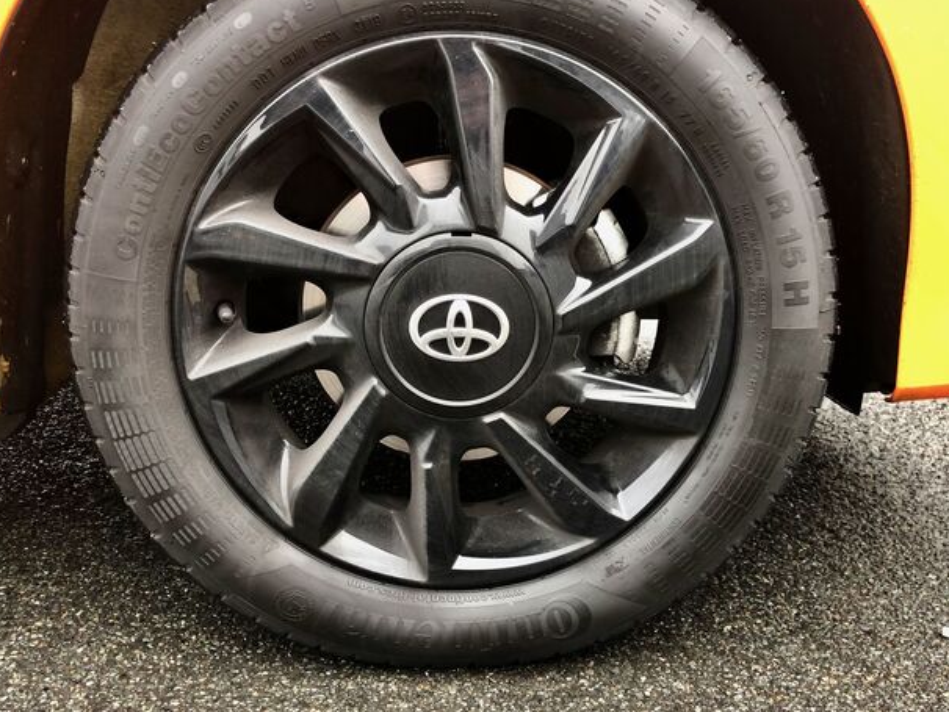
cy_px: 346
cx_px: 468
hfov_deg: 53.9
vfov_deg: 41.8
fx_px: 932
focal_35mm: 34
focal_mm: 4
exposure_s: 1/30
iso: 40
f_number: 1.8
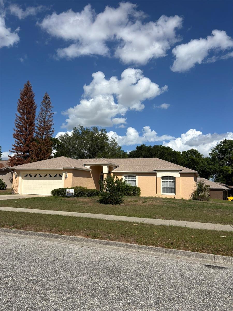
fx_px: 233
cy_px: 156
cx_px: 116
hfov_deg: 53.1
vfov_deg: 67.3
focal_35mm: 26
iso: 50
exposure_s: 1/5952
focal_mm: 5.96
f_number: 1.6
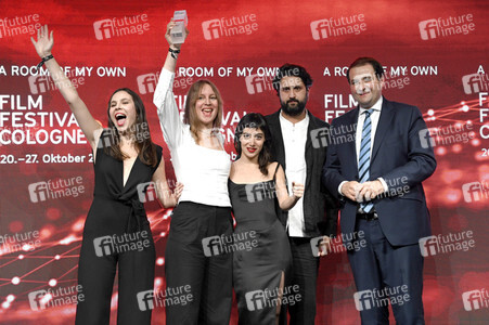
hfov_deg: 38.2
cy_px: 162
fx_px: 706
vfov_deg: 26.0
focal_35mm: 52
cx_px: 244
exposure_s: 1/500
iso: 3200
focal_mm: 52
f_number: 3.5
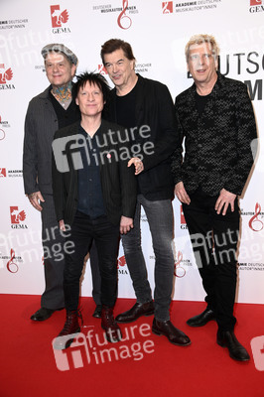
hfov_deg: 33.3
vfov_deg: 48.5
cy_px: 198
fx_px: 441
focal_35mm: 40
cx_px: 132
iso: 1250
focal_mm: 40
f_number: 5.6
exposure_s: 1/250
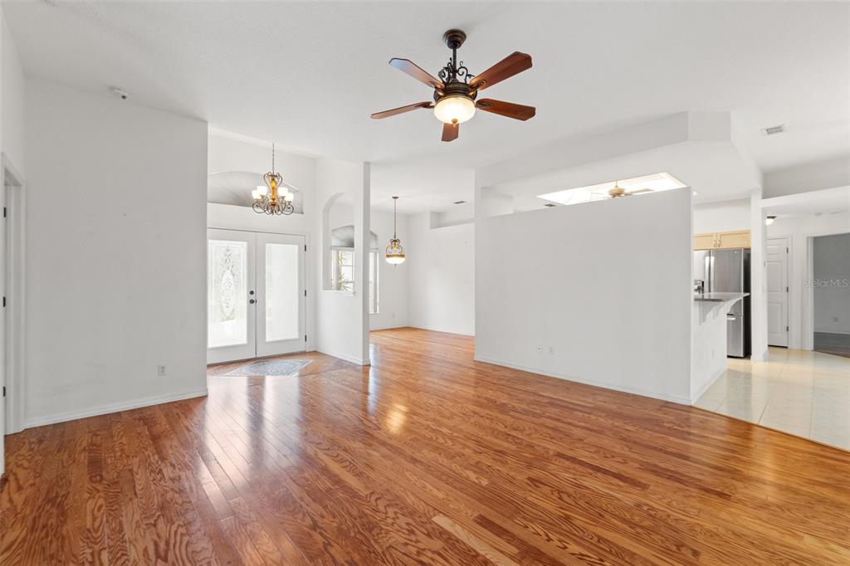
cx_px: 425
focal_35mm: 16
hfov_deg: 97.6
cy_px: 283
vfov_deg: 74.6
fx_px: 372
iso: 400
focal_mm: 10.5
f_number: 7.1
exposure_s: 1/6
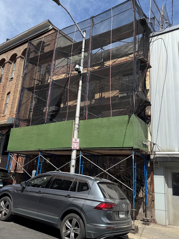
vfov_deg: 58.1
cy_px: 103
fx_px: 214
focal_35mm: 31
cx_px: 97
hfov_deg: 45.4
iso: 80
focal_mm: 6.76
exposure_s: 1/4950
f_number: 1.78
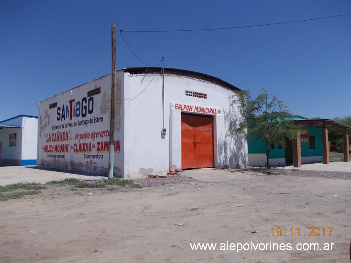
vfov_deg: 49.7
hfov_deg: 63.5
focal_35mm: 28
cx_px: 176
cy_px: 132
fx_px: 284
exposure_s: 1/800
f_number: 5.4
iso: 80
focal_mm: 4
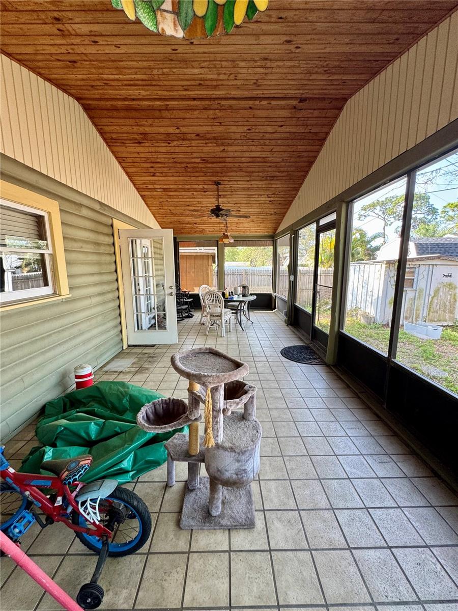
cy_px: 306
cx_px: 229
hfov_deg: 85.7
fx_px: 247
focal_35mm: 14
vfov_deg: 102.1
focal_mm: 2.22
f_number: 2.2
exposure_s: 1/99
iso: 100
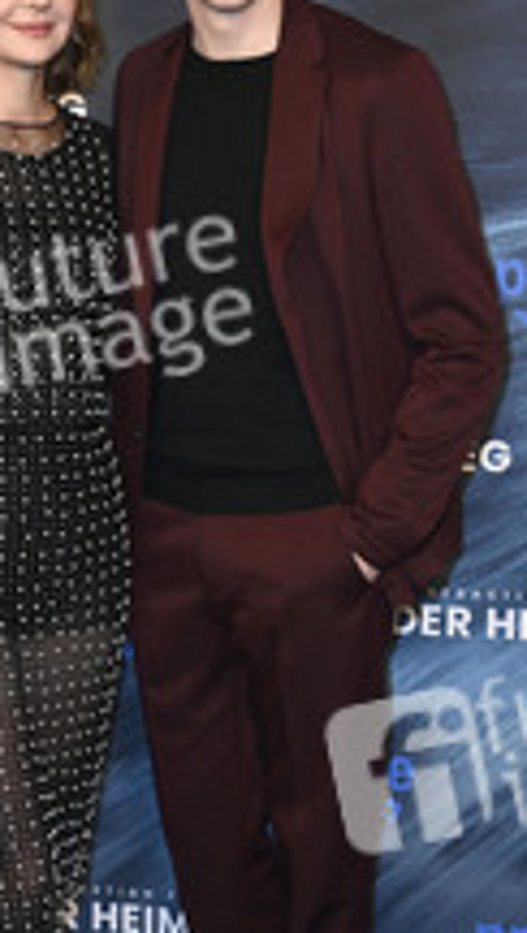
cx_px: 156
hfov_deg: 13.0
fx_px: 2303
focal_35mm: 93
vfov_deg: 22.9
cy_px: 536
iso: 1600
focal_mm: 48
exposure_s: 1/250
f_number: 6.3
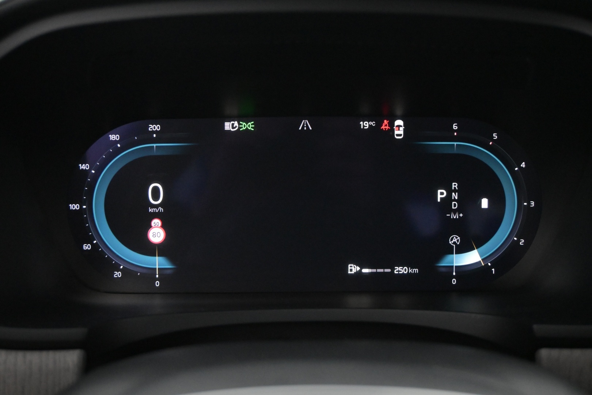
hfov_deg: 45.0
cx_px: 296
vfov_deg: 30.8
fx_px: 715
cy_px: 198
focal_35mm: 44
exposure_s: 1/50
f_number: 4.8
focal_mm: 29
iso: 5000
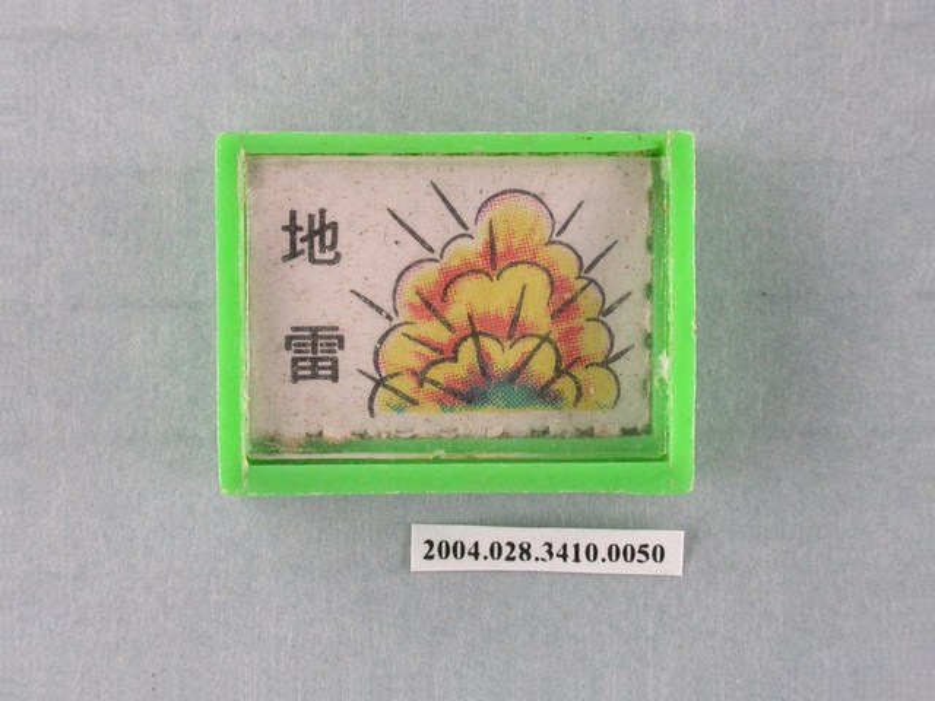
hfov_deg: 13.7
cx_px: 468
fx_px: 3890
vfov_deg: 10.3
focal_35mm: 144
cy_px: 350
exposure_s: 1/30
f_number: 6.2
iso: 200
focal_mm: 29.9
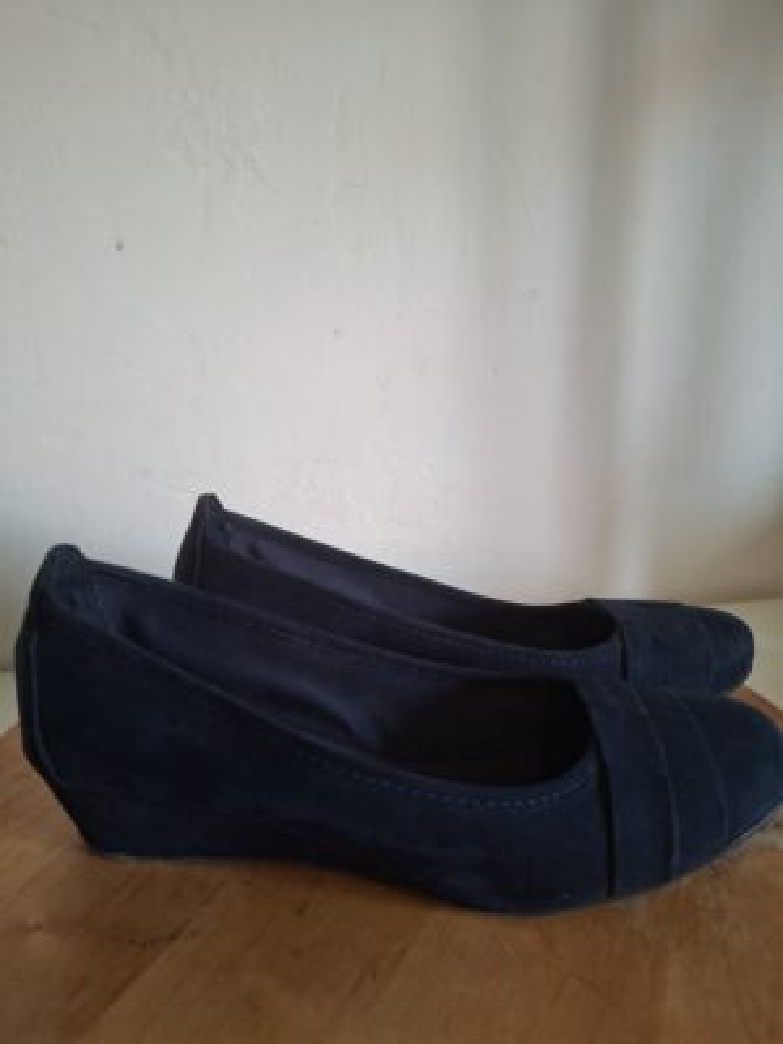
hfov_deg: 58.9
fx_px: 694
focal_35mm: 23
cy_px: 522
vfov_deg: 73.9
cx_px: 392
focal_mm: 5.54
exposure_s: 1/50
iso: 320
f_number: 1.8
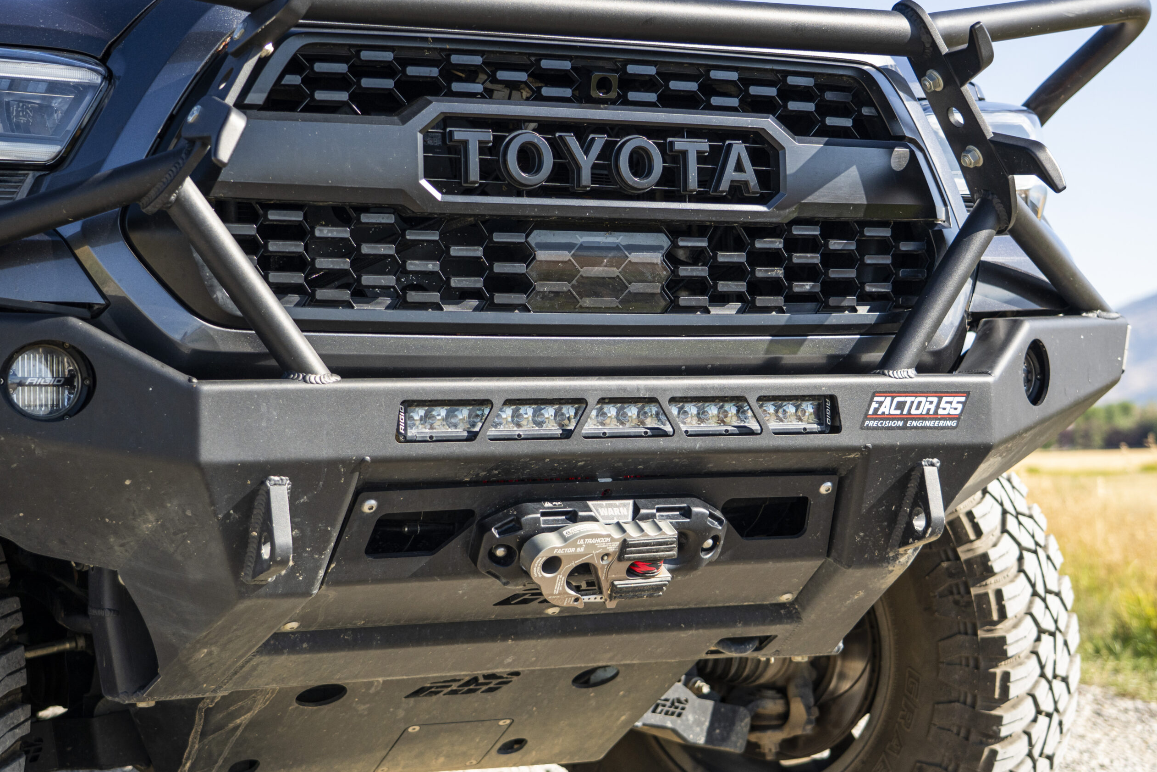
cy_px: 387
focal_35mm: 72
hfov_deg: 28.3
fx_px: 2298
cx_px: 573
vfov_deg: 19.1
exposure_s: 1/1000
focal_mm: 47
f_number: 4
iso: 400
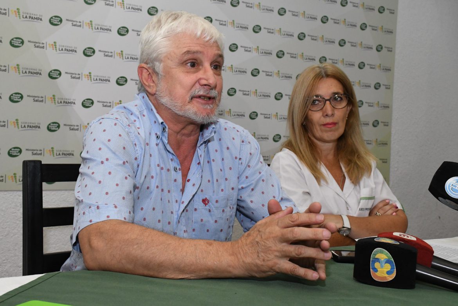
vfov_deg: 28.1
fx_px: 611
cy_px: 153
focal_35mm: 48
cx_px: 229
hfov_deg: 41.1
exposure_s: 1/160
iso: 3200
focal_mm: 32
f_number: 7.1
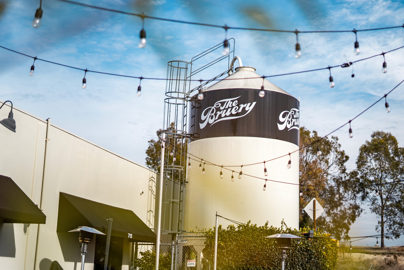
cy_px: 114
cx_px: 229
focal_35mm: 59
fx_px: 662
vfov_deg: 23.0
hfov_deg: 33.9
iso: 100
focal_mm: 50
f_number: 1.8
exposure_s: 1/3200
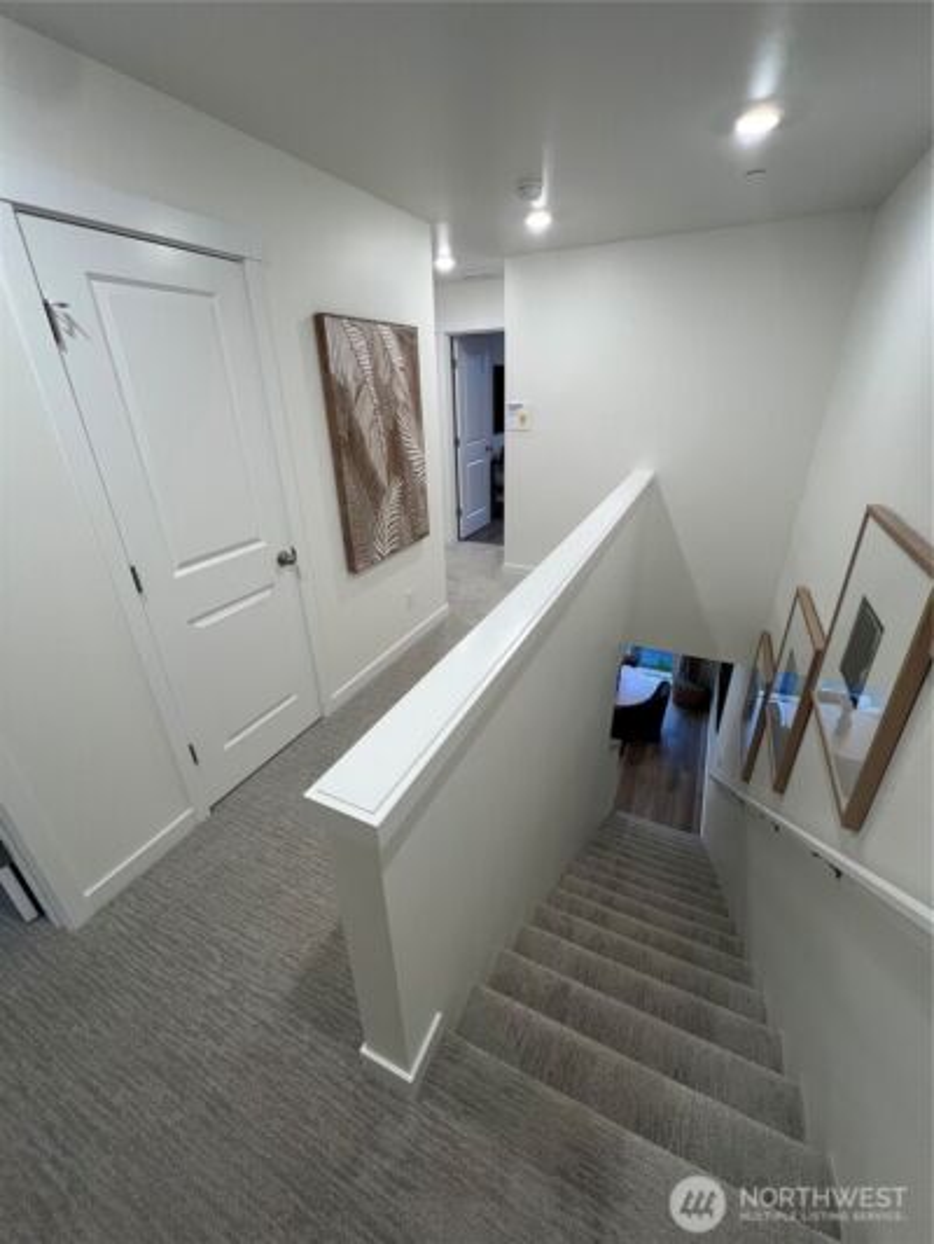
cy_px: 622
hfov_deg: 89.9
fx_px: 467
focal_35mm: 13
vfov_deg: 106.2
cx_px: 467
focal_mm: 1.57
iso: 200
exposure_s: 1/120
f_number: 1.8
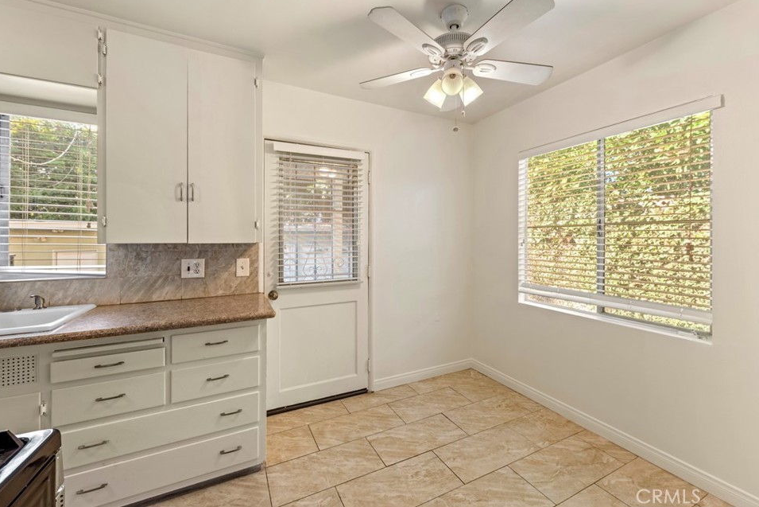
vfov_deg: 77.2
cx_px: 390
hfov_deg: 100.4
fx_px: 316
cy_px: 236
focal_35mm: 15
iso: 200
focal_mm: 14
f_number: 9.5
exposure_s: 1/1.43
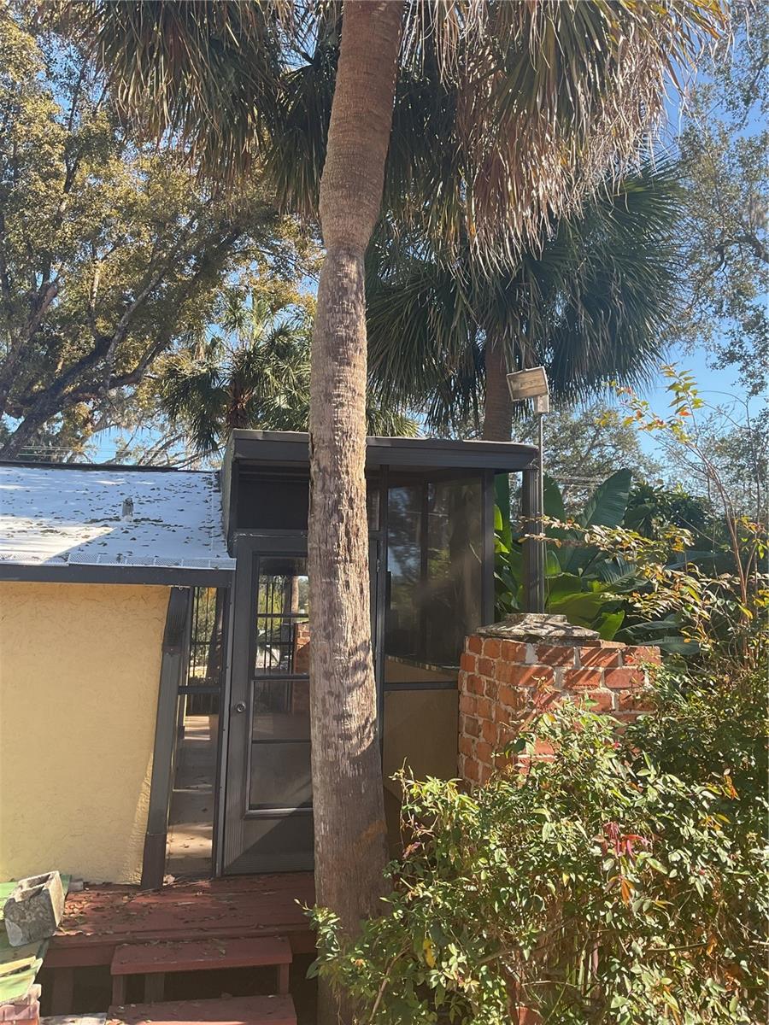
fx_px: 859
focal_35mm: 29
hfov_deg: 48.2
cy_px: 512
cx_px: 384
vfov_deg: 61.7
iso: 16
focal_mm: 3
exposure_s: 1/358
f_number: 1.8
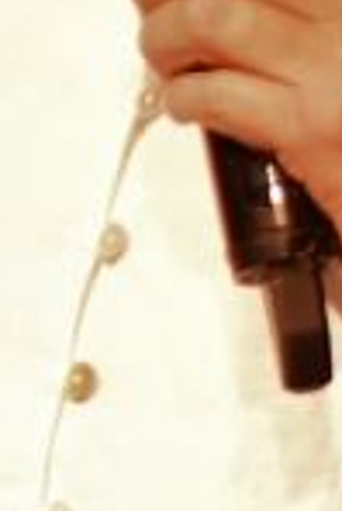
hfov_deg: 0.6
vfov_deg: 0.9
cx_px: 857
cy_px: -452
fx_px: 32383
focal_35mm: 2278
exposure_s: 1/40
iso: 800
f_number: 6.3
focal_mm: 150
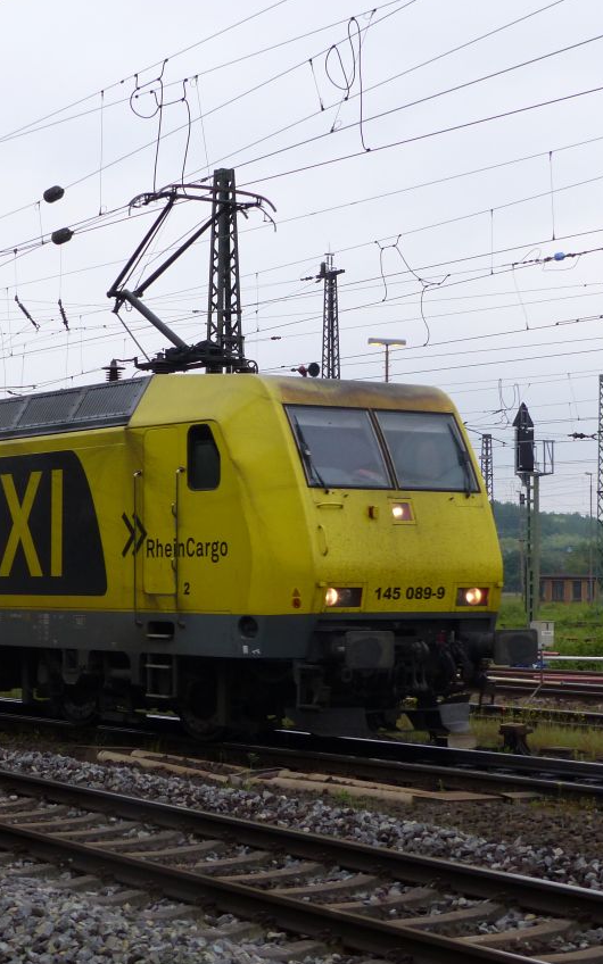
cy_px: 481
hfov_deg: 16.7
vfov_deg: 26.5
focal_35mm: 78
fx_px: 2051
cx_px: 241
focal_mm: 9.4
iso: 160
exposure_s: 1/500
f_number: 2.8
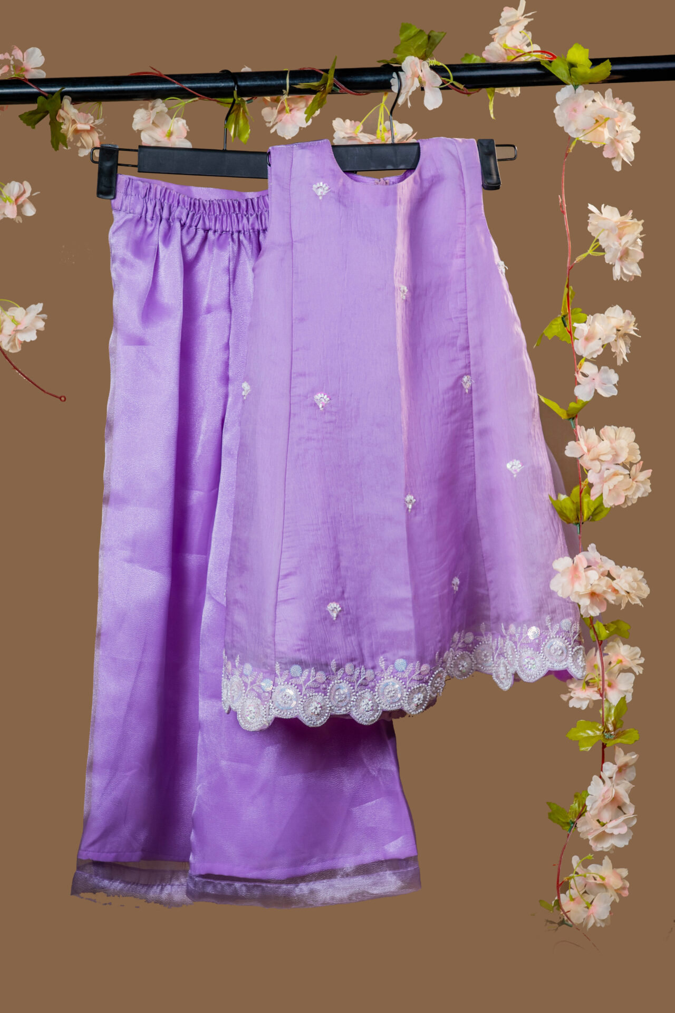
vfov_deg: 31.9
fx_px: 1772
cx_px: 338
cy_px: 506
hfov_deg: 21.6
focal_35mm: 63
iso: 50
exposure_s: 1/125
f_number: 9
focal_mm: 63
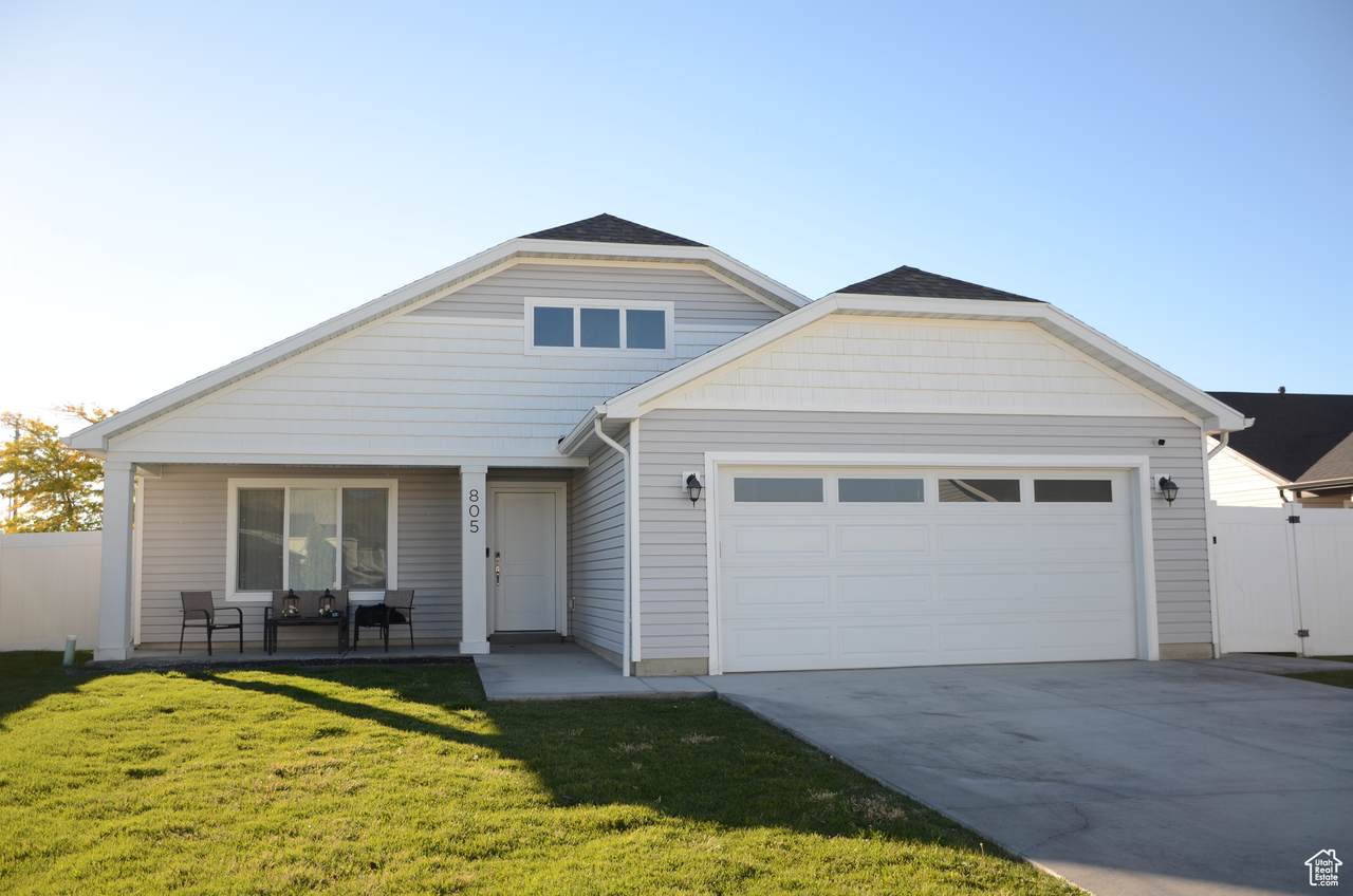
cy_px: 448
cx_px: 676
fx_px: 1125
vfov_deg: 43.4
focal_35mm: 30
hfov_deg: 62.0
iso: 100
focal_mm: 20
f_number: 3.5
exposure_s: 1/400
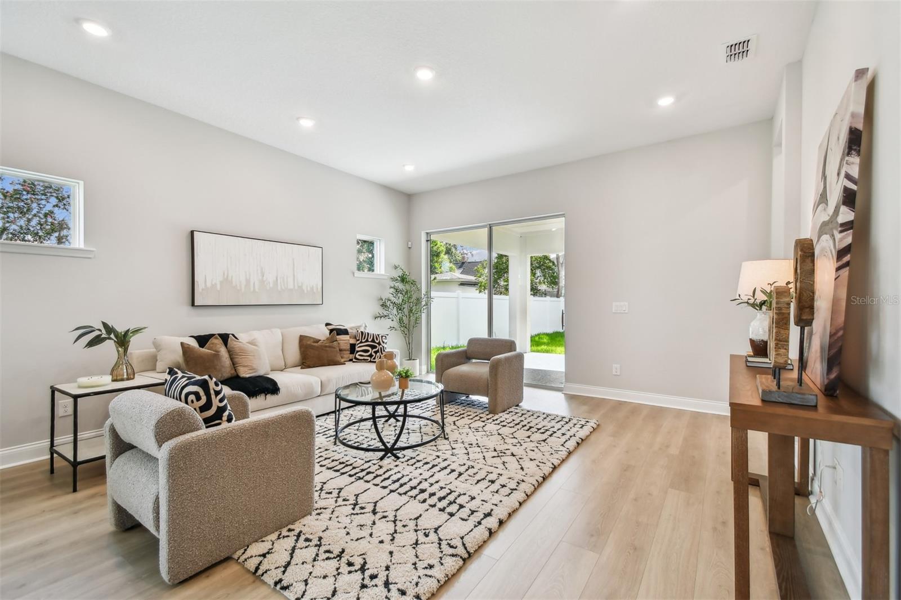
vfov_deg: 77.3
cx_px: 450
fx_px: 375
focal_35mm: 15
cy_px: 300
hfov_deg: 100.4
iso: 100
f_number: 6.3
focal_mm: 10
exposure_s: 1/50
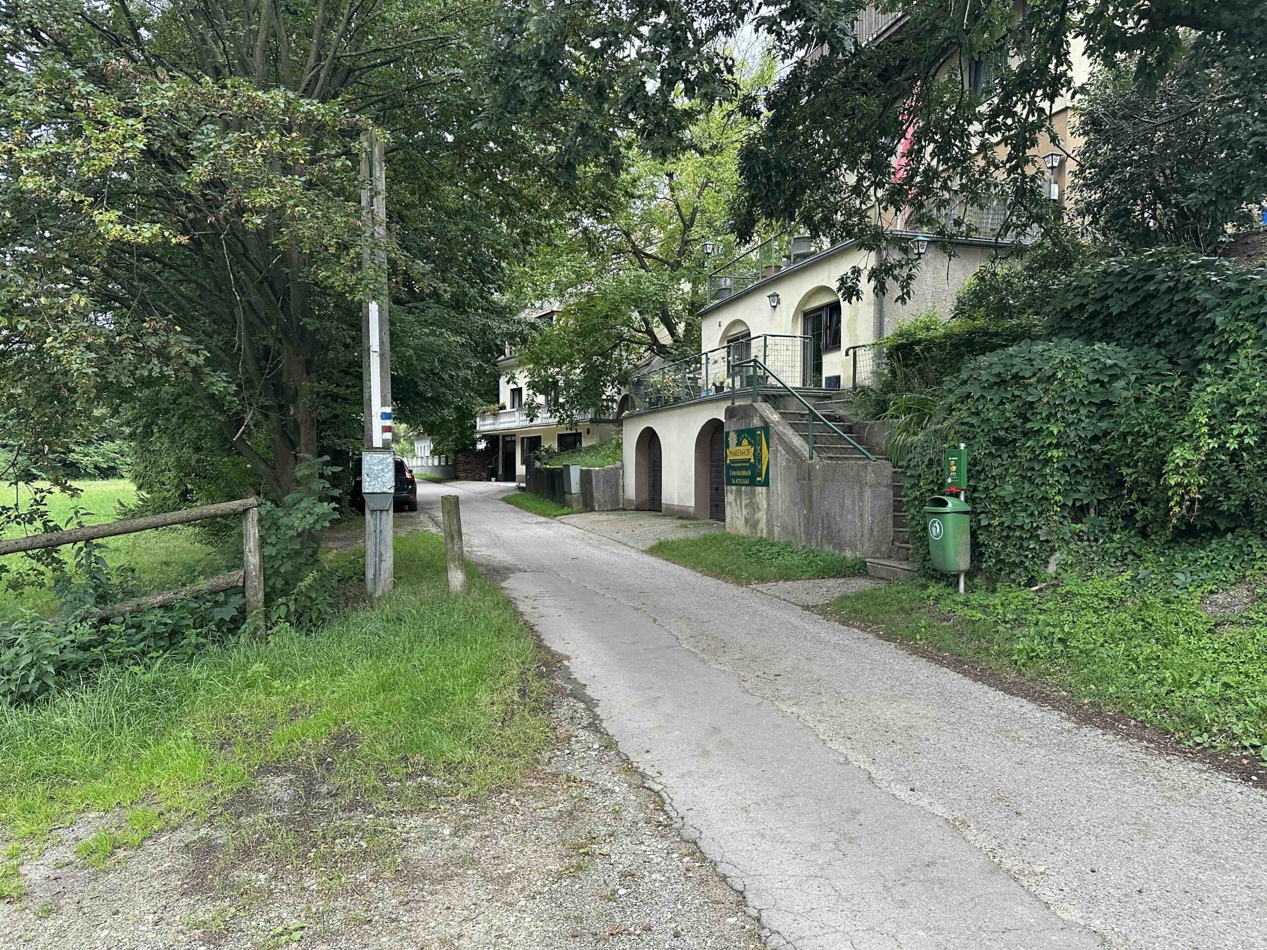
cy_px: 475
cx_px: 634
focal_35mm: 24
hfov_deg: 71.6
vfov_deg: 56.8
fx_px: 878
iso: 200
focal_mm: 6.86
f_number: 1.78
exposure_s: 1/121
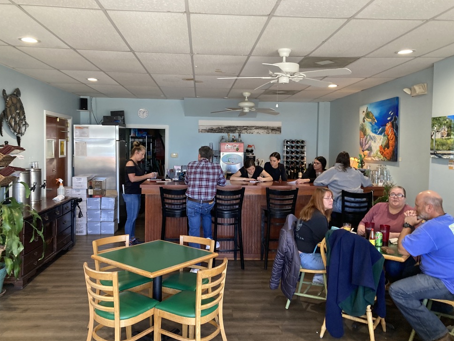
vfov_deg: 48.2
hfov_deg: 61.6
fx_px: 380
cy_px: 168
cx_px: 221
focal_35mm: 29
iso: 160
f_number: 1.8
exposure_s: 1/60
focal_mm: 3.99
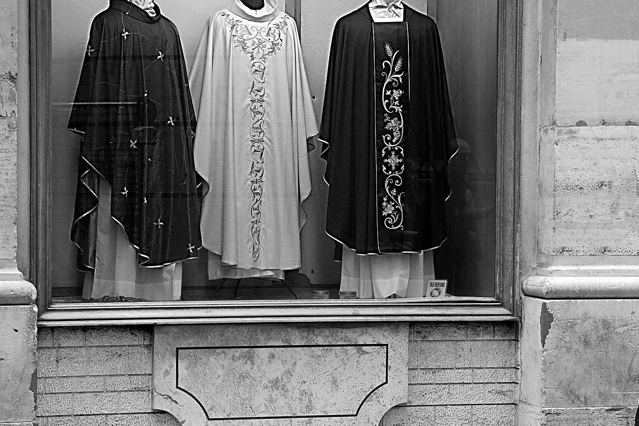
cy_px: 222
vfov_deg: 11.7
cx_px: 345
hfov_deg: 17.5
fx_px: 2077
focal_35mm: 117
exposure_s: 1/200
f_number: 8
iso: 800
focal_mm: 48
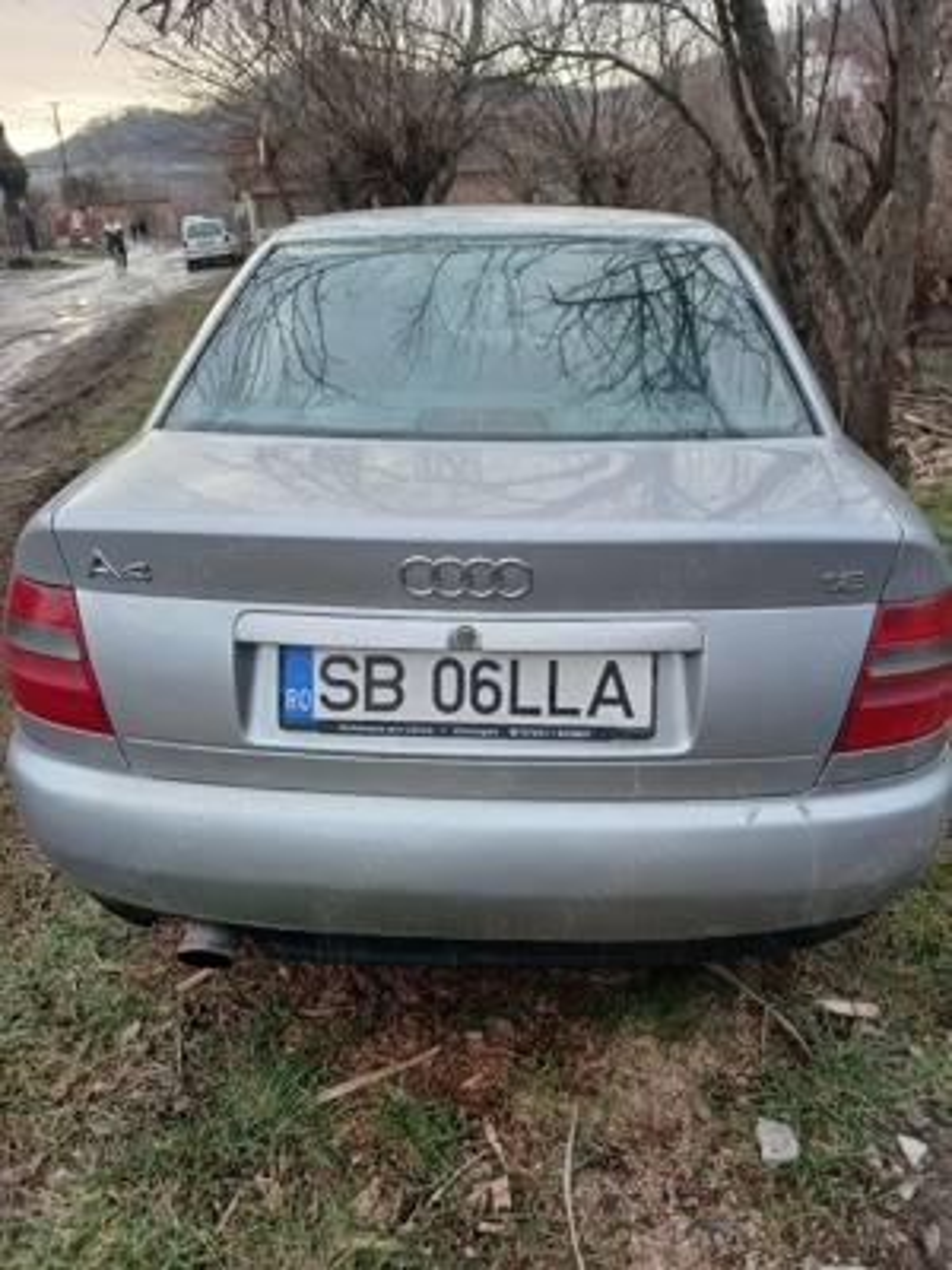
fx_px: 990
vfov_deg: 65.3
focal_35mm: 27
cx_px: 476
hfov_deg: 51.4
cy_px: 635
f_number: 1.8
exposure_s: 1/50.3
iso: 32
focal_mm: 3.98
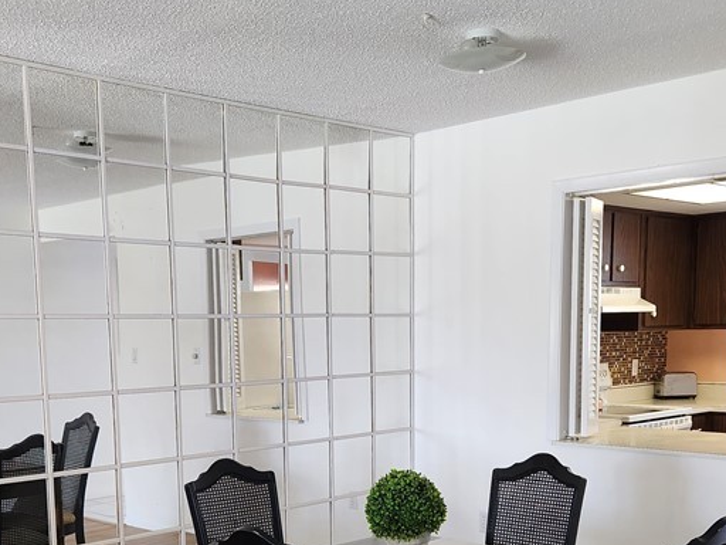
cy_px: 461
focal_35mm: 46
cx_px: 330
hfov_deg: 41.2
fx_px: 965
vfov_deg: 30.5
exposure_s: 1/120
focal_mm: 5.4
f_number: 1.8
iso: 250
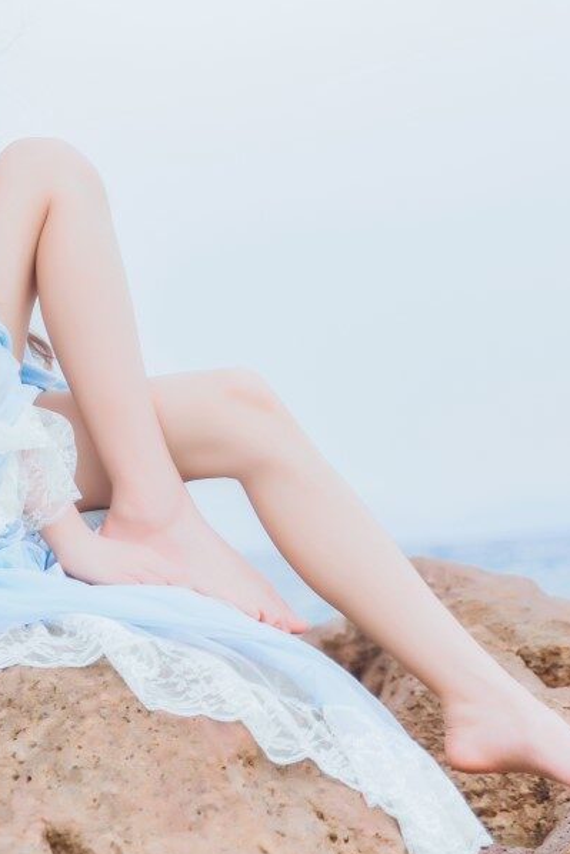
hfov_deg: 13.6
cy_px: 171
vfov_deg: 20.2
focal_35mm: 100
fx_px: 2373
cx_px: 141
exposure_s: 1/250
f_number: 2.8
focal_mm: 57
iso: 250
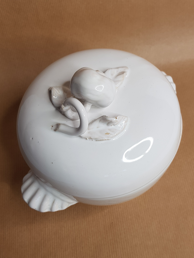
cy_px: 129
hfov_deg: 53.1
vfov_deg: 67.3
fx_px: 194
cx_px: 97
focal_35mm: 26
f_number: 1.7
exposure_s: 1/140
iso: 40
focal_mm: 4.2
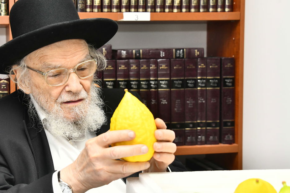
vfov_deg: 20.0
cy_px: 86
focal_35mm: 68
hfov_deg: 29.3
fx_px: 548
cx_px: 78
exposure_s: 1/200
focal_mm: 45
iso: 800
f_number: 5.6
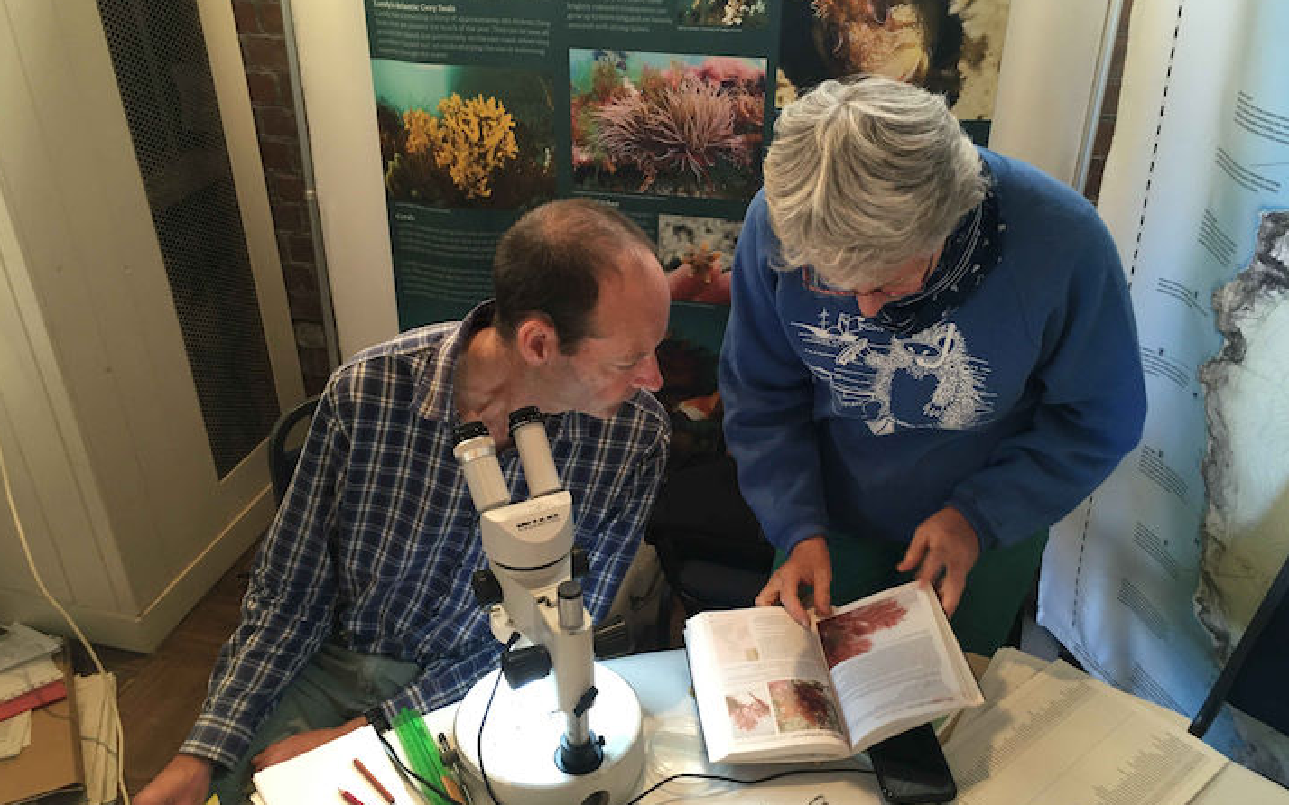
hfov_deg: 61.2
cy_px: 433
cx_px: 641
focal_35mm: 31
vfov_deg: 40.6
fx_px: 1089
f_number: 2.2
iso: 125
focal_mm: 4.15
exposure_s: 1/33
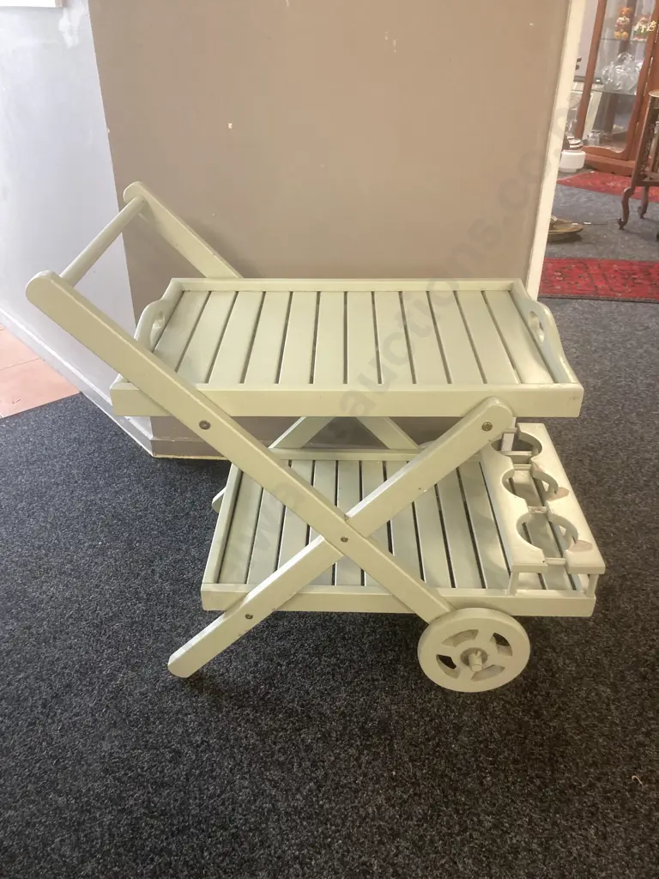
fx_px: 711
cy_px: 440
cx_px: 330
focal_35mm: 28
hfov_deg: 49.7
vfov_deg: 63.4
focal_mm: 3.99
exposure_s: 1/50
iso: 160
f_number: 1.8
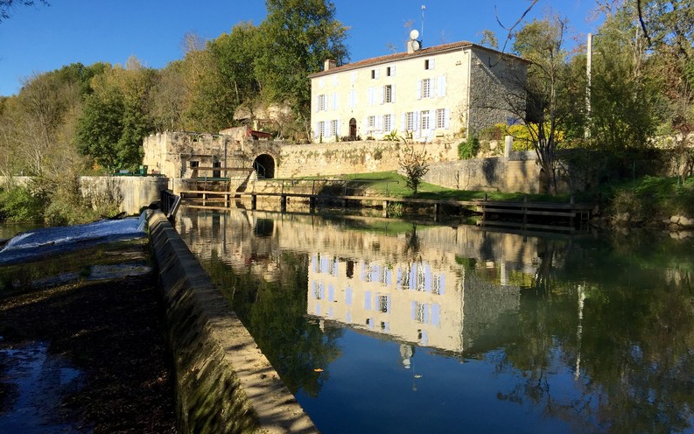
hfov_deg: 61.2
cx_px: 347
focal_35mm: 31
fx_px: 586
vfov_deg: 40.6
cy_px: 206
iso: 32
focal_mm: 4.15
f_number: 2.2
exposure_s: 1/1647
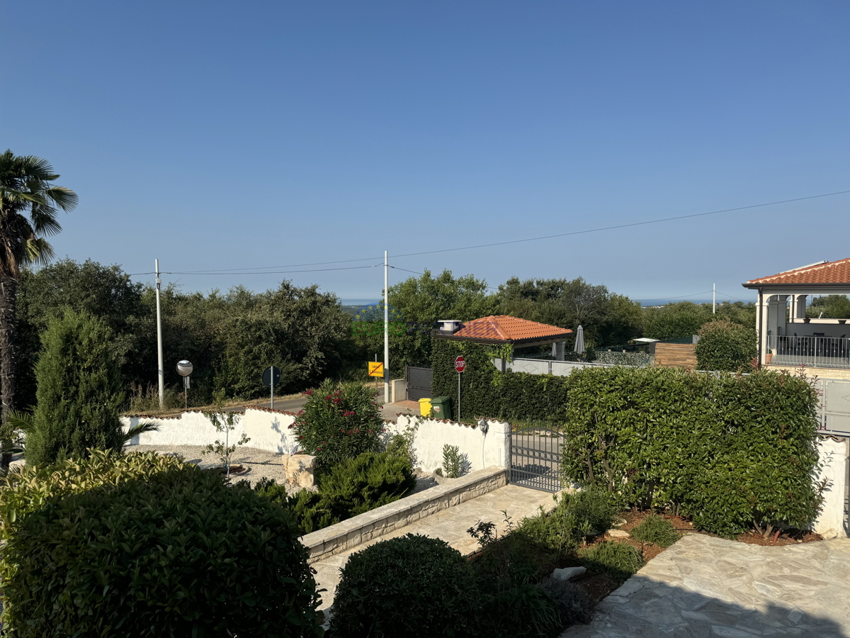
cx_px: 425
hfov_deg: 71.6
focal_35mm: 24
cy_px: 319
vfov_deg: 56.8
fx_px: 589
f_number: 1.78
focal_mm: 6.76
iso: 80
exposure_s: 1/5348
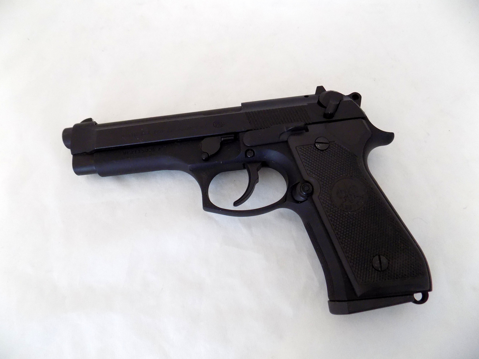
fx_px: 318
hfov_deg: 73.9
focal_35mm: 23
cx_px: 240
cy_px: 180
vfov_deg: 58.9
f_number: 3.1
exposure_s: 1/30
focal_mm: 4
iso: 280
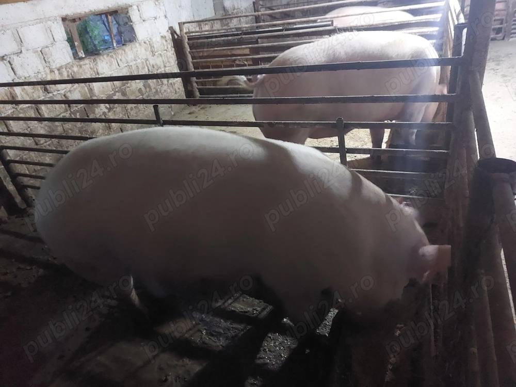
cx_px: 258
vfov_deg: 54.9
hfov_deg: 69.4
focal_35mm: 25
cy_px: 194
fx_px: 373
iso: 2500
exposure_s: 1/7.66
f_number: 1.8
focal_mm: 5.23
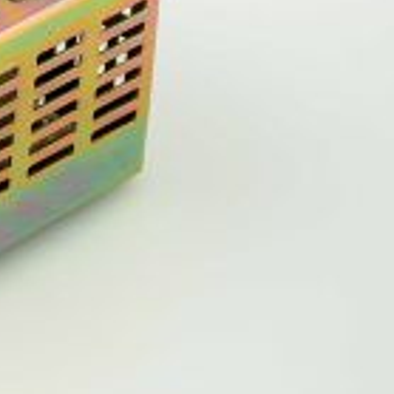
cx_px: -329
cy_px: -44
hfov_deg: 5.7
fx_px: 3876
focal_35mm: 301
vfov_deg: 5.8
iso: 800
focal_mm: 82
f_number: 8
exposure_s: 1/100
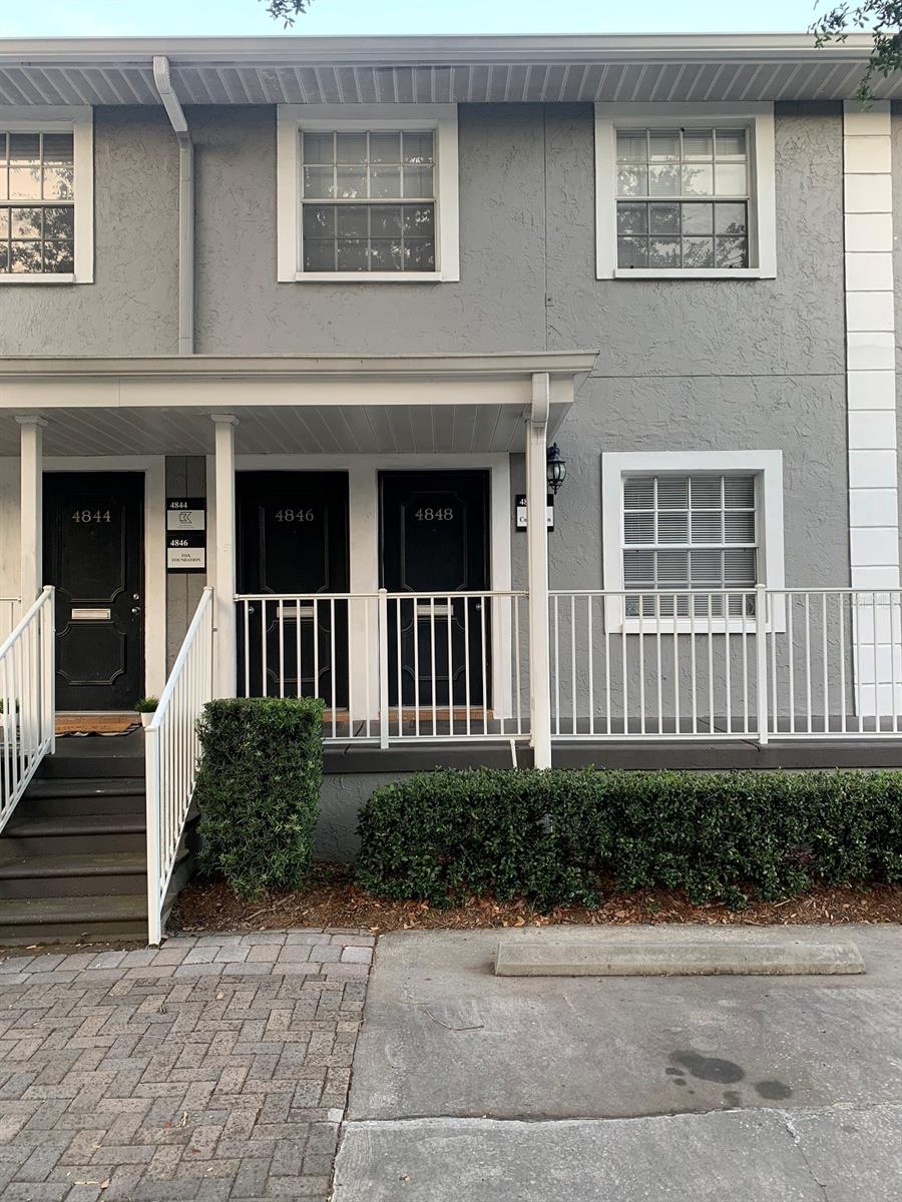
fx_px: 903
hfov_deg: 53.1
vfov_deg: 67.3
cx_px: 451
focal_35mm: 26
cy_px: 601
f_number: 1.8
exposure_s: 1/121
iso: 64
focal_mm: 4.25
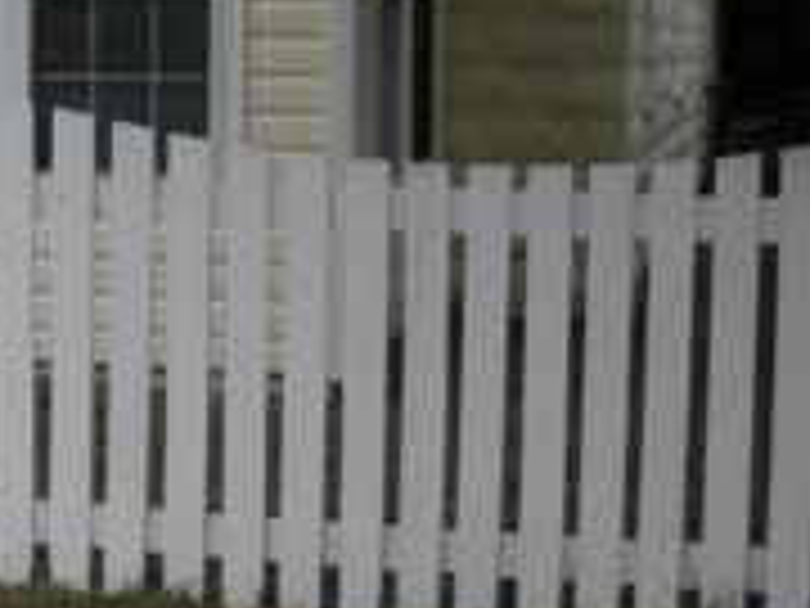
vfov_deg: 15.2
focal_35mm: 97
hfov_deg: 19.2
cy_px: 137
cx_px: -148
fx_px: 2270
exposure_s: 1/546
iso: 64
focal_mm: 6.3
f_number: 3.5
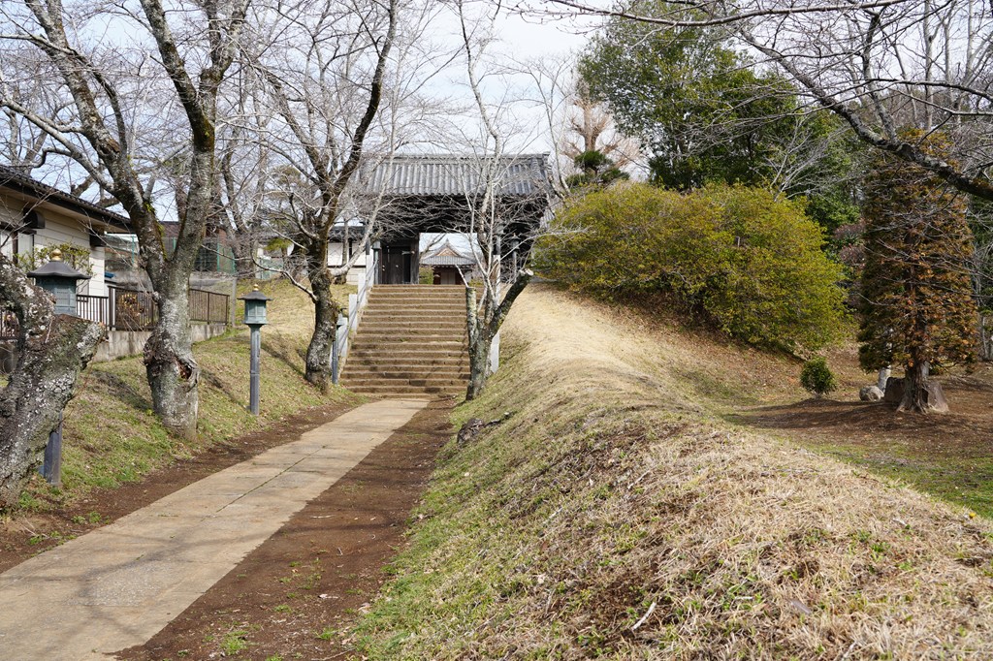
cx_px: 496
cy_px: 330
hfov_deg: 58.7
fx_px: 882
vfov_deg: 41.1
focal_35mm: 32
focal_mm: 32
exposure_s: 1/125
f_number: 8
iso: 100
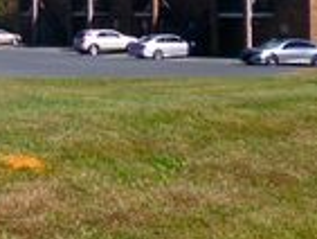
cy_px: -50
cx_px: -184
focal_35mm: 85
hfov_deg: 19.4
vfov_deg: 16.6
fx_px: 779
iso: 100
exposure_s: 1/120
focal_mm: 4.3
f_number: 11.07
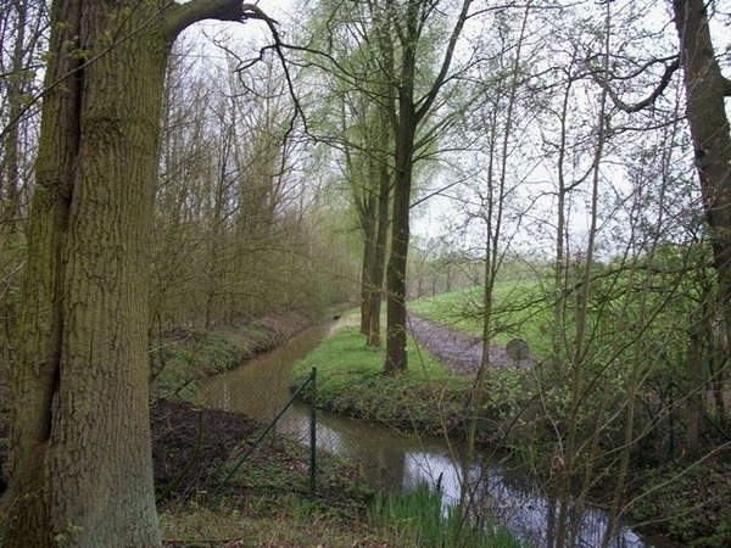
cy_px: 274
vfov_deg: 44.2
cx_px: 366
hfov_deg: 56.8
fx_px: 676
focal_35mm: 32
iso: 80
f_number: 8.8
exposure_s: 1/40
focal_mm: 5.7
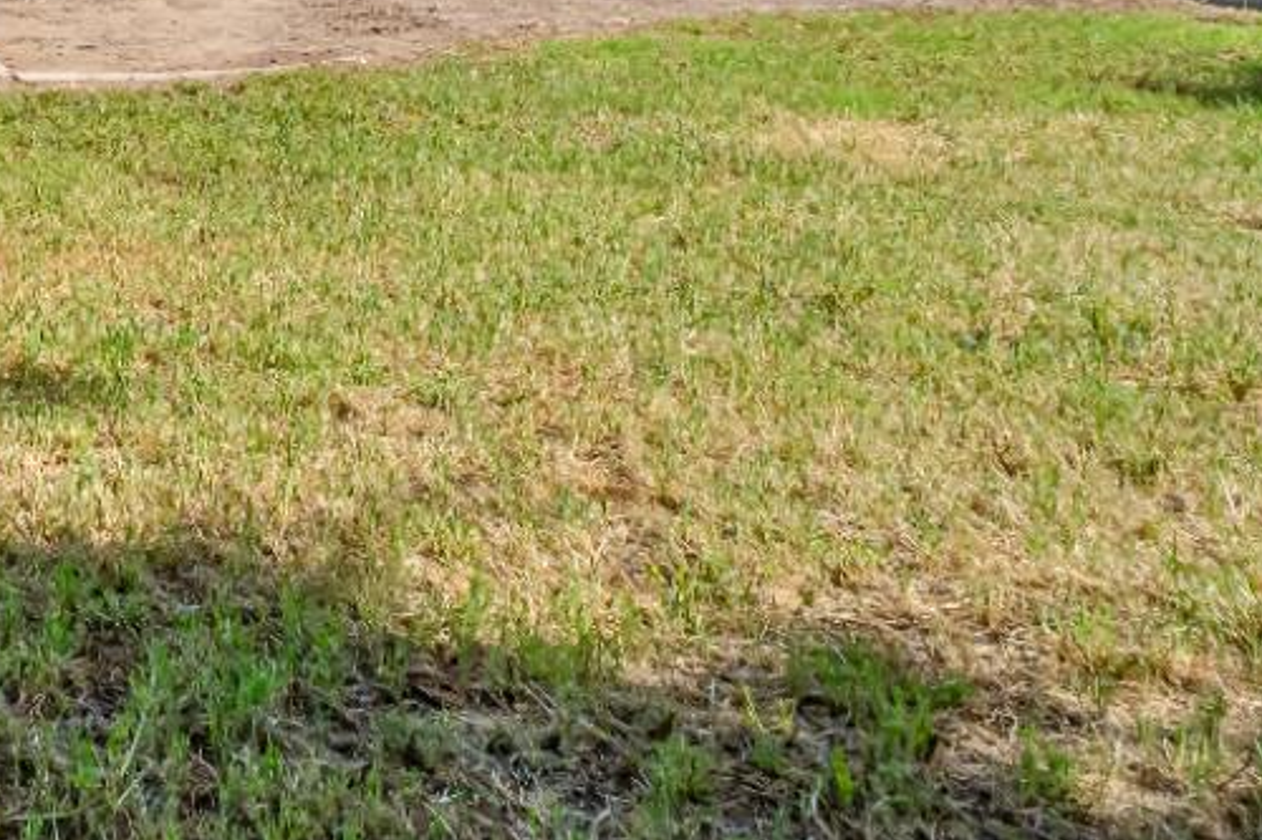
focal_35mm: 50
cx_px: -485
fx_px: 1735
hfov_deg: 29.6
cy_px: -232
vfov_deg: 24.1
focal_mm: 11
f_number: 9
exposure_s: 1/500
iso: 400
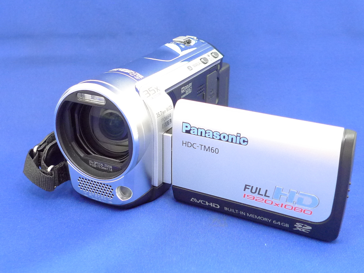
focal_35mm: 47
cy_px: 136
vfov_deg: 30.9
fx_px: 494
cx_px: 182
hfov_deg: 40.4
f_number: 2.1
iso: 400
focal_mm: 5.4
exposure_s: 1/30
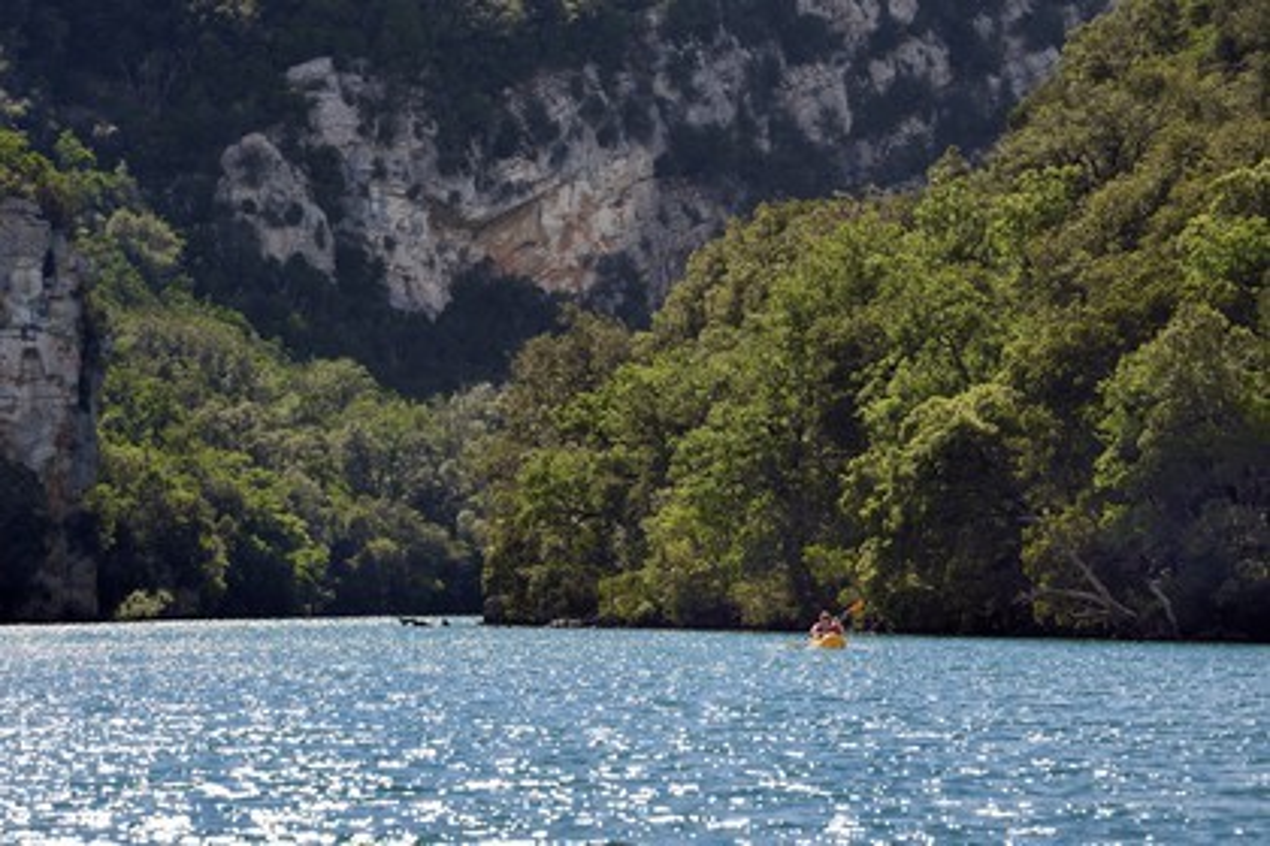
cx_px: 635
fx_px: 7055
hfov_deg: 10.3
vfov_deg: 6.9
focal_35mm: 200
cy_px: 423
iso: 200
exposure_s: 1/400
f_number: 11
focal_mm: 200
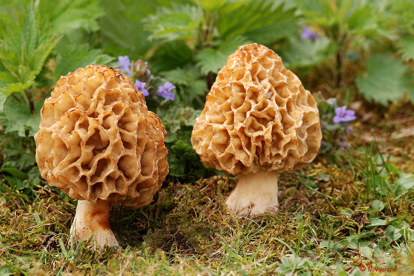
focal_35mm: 375
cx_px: 207
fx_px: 4312
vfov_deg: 3.7
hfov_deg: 5.5
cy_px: 138
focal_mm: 250
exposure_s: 1/80
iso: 200
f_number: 5
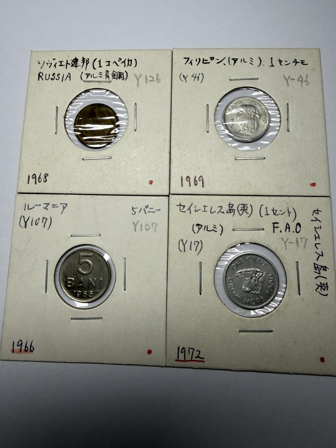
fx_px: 336
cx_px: 168
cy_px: 224
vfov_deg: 67.3
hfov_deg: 53.1
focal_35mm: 26
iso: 40
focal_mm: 2.22
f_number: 2.2
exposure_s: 1/170
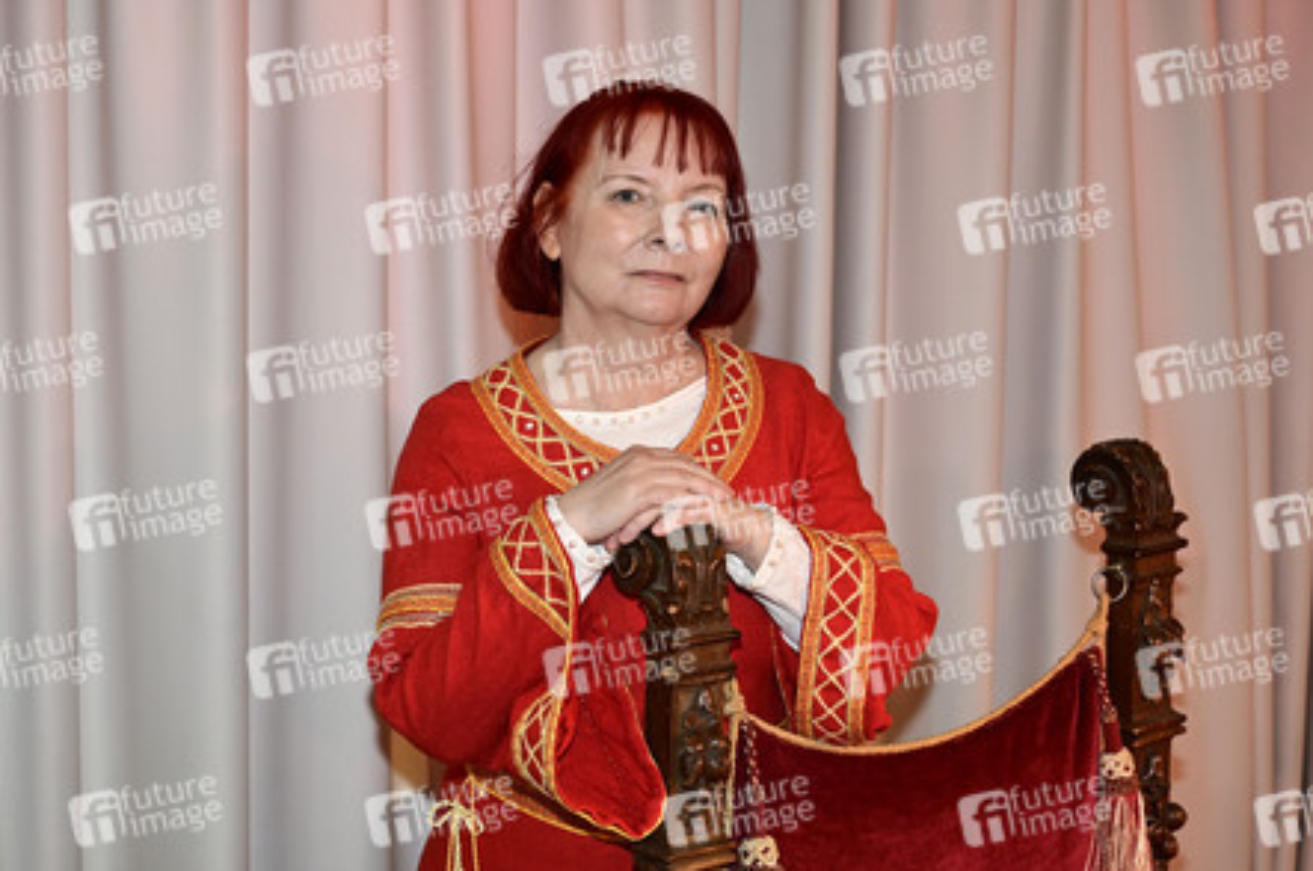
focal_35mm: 54
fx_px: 1967
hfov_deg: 36.9
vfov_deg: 25.0
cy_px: 441
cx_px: 659
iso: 2000
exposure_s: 1/200
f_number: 5
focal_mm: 53
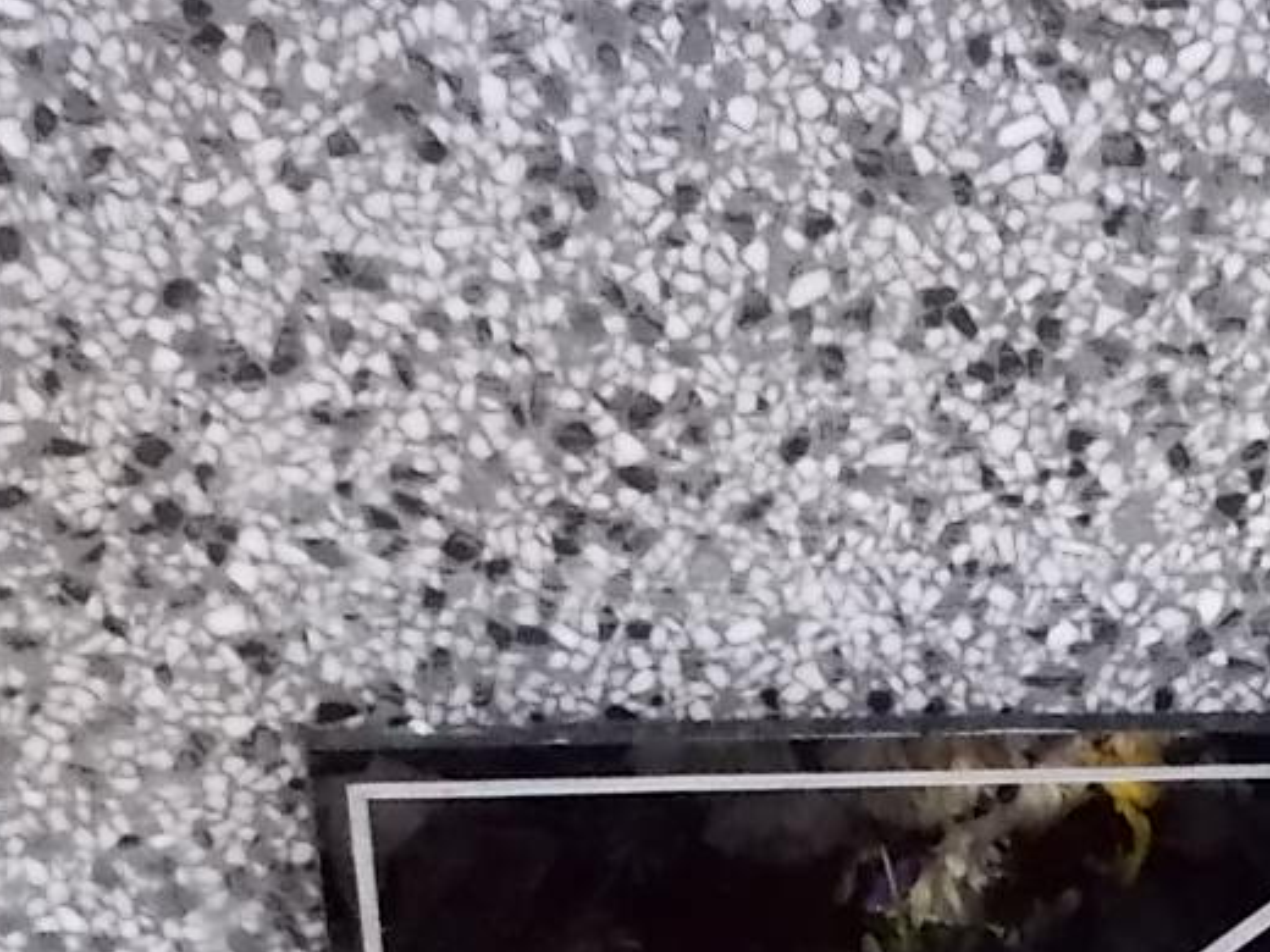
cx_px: 1101
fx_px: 2935
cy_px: 1328
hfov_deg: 23.9
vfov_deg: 17.1
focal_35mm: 80
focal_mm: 4.6
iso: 400
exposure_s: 1/320
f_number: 3.2
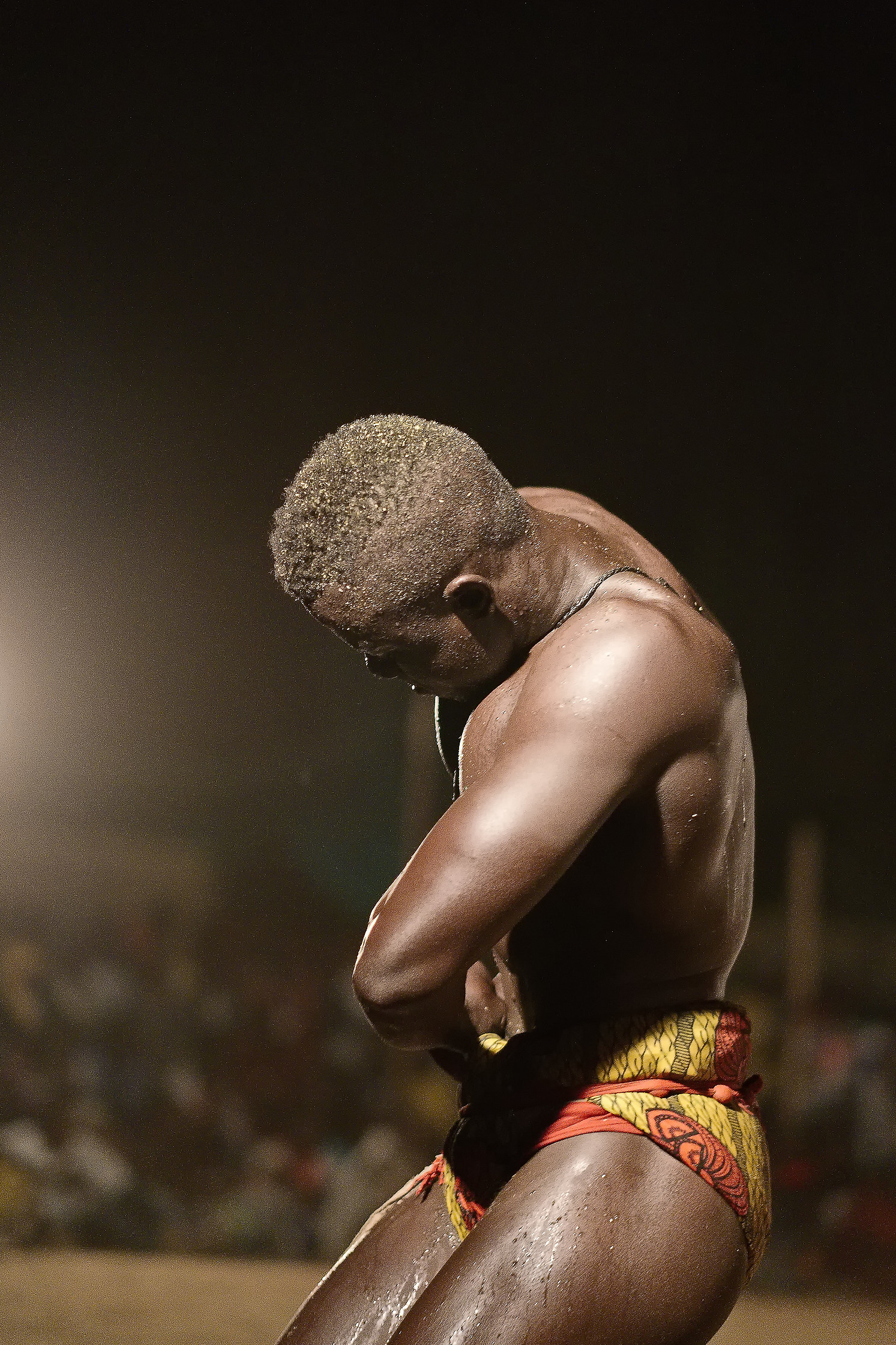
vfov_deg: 22.6
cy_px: 679
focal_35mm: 90
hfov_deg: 15.2
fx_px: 3360
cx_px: 437
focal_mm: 56
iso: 6400
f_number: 1.2
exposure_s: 1/80
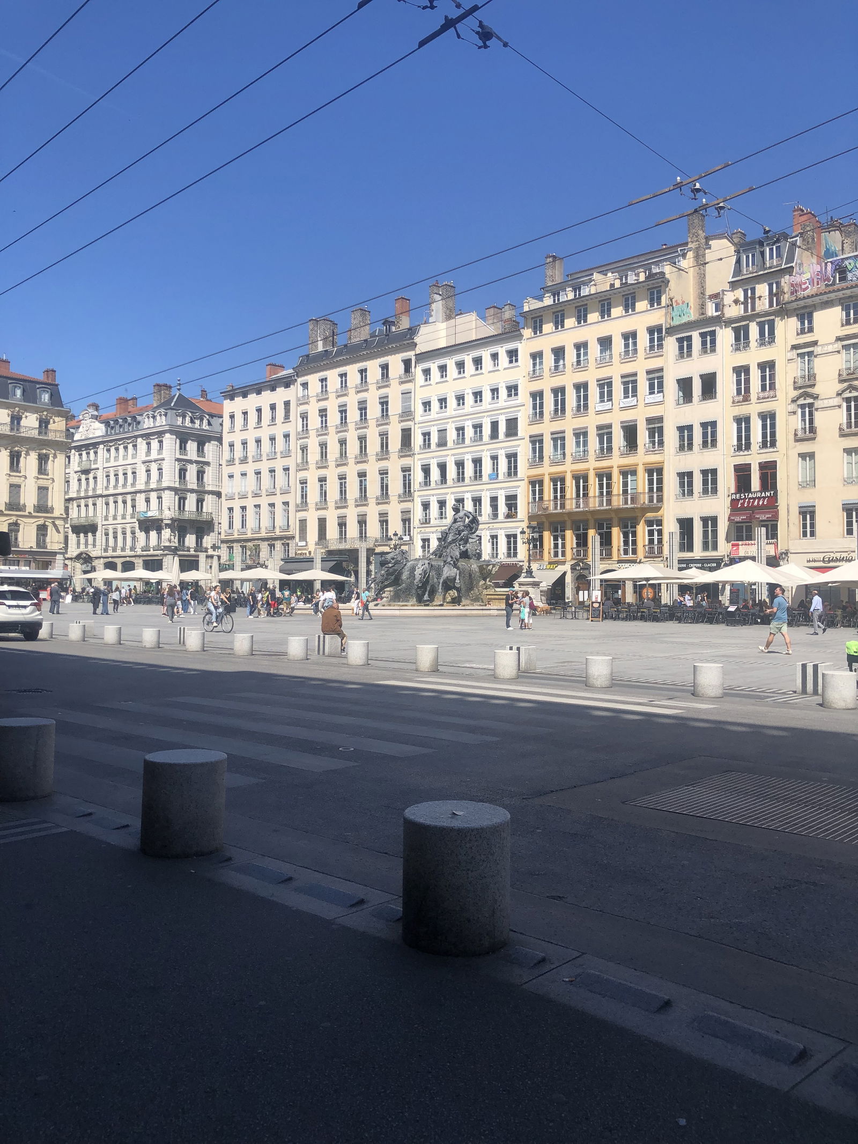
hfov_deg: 49.7
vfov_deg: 63.4
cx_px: 429
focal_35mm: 28
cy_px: 572
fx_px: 925
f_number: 1.8
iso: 20
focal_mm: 4
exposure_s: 1/2288
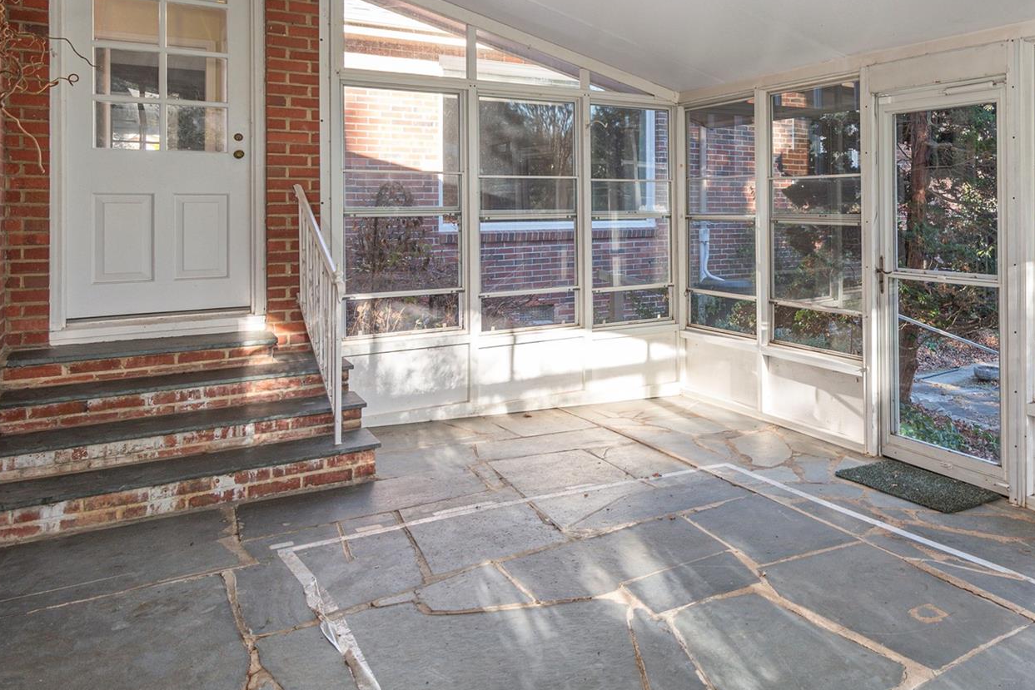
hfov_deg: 61.3
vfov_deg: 45.3
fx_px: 805
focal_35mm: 28
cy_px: 200
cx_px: 792
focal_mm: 17
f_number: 7.1
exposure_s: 1/50
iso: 320
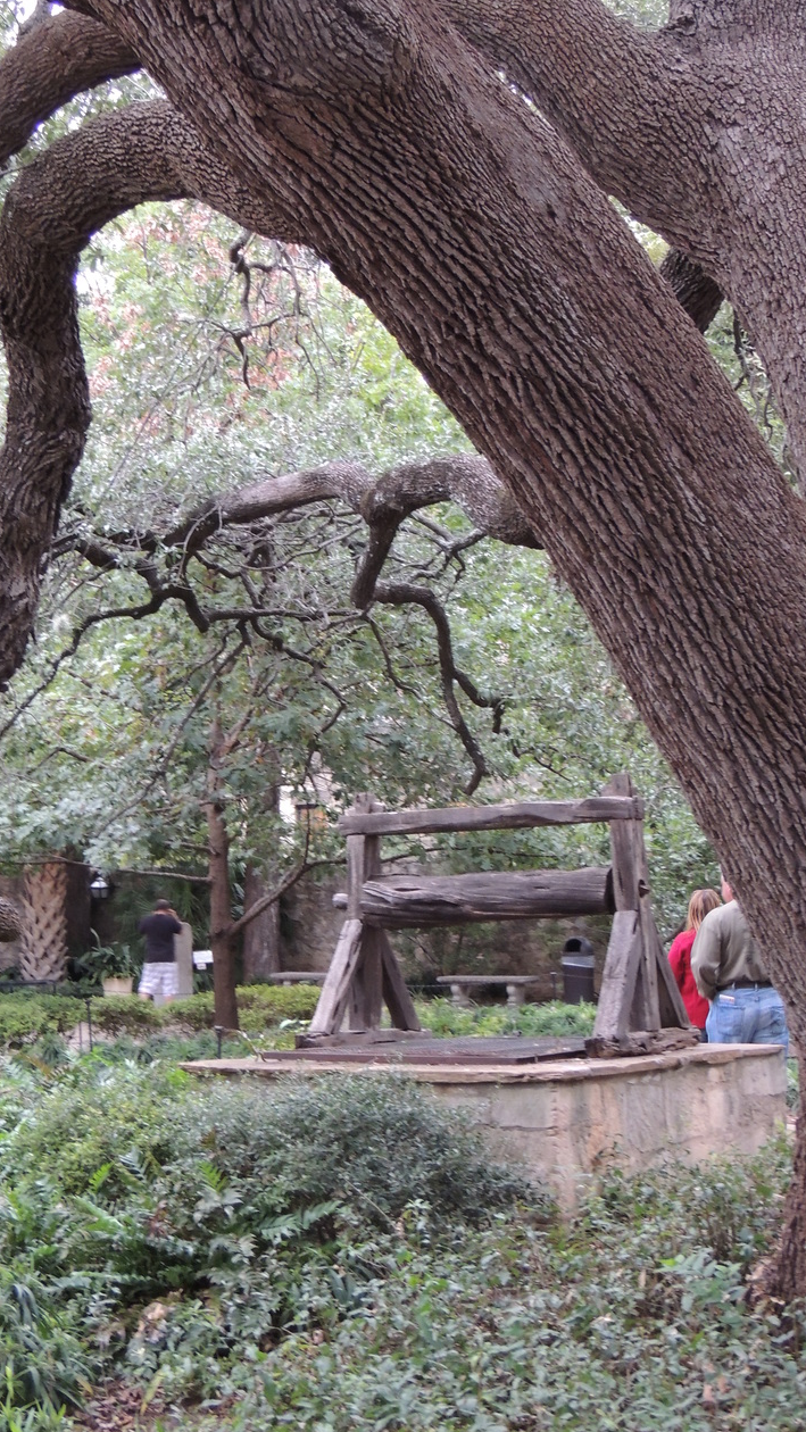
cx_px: 377
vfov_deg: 39.9
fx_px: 1975
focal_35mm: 52
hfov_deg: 23.1
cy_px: 708
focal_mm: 8.3
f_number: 3.5
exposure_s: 1/13
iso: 500
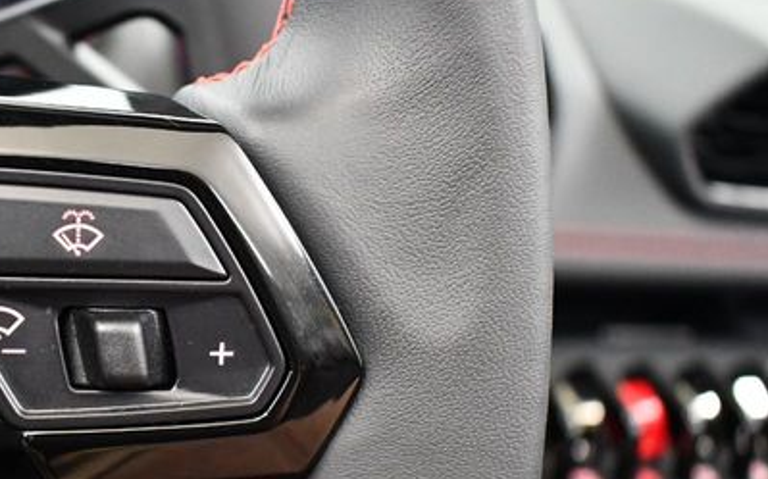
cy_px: 311
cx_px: 154
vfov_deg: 21.9
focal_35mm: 59
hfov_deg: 33.6
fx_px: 1234
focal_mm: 18
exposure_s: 1/80
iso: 3200
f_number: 3.5
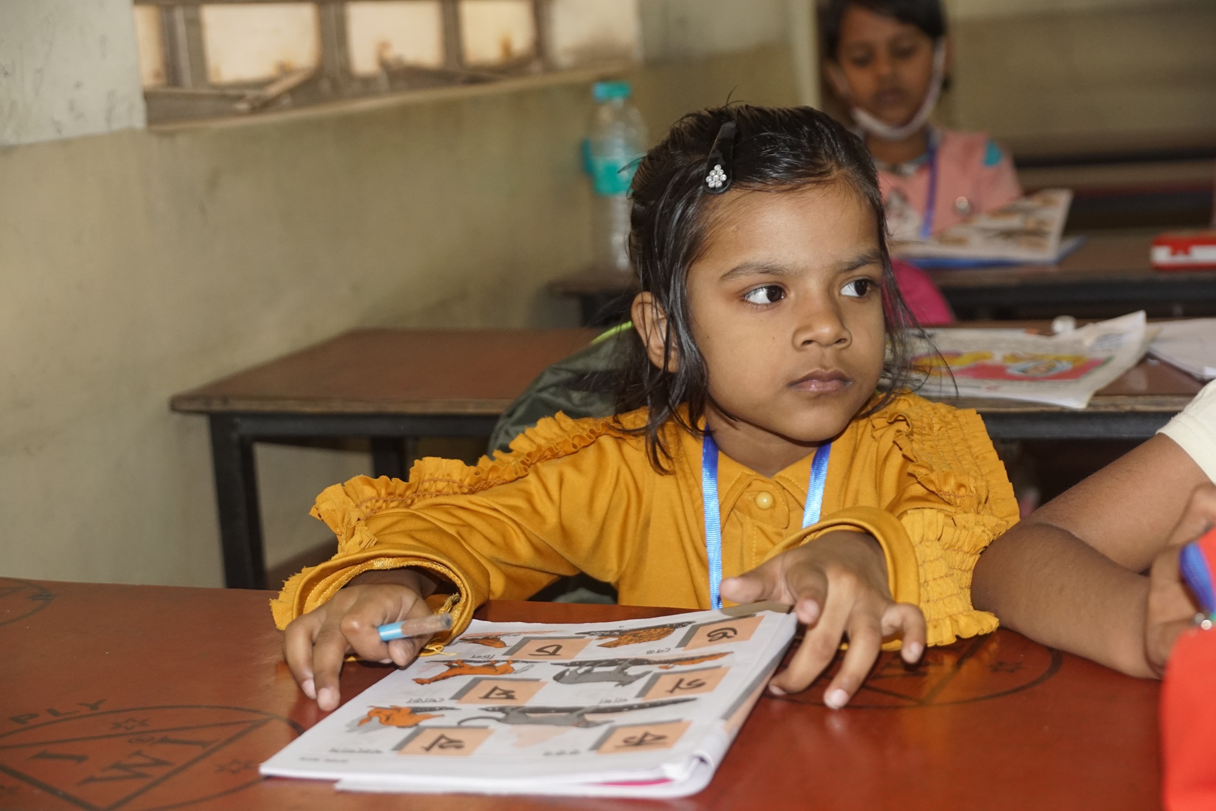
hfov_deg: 27.0
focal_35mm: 75
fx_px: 2533
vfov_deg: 18.2
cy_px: 406
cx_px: 608
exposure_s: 1/125
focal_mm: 50
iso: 800
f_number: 5
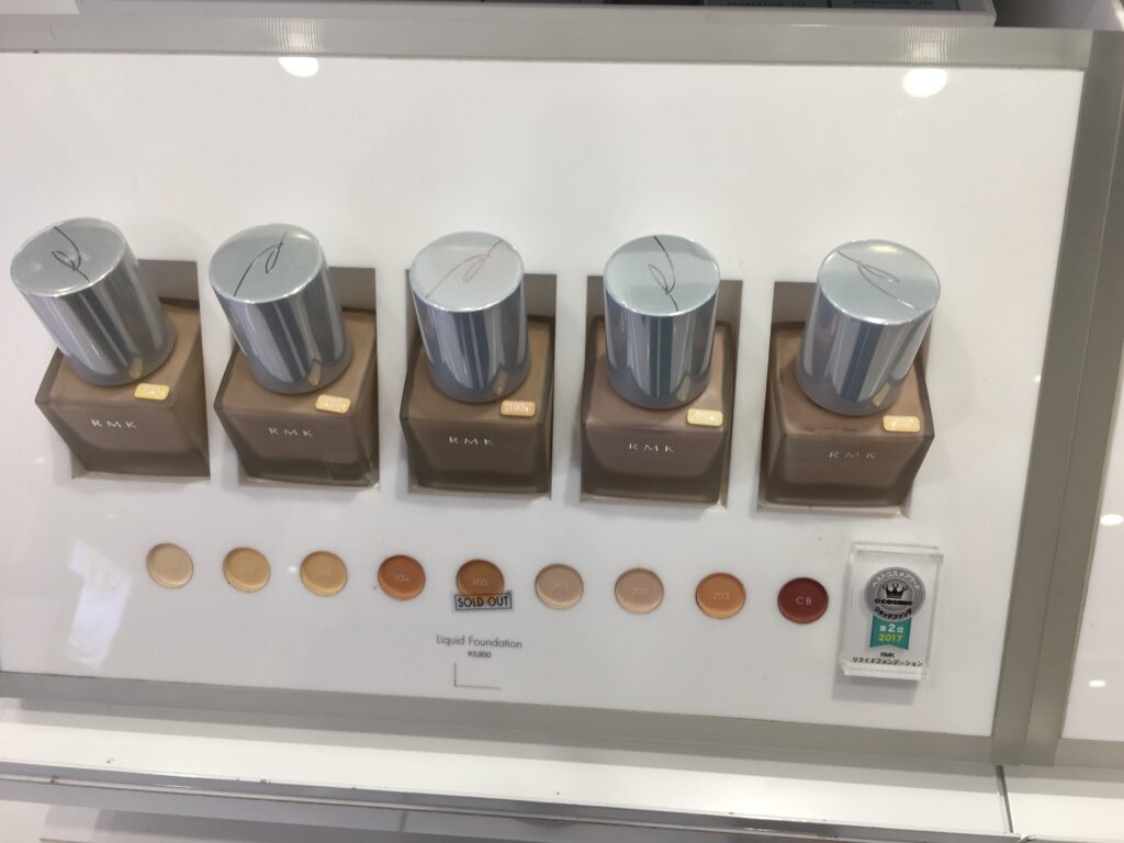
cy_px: 422
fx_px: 942
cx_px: 562
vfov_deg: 48.2
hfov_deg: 61.7
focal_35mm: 29
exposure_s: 1/60
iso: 25
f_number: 2.2
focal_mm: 4.15
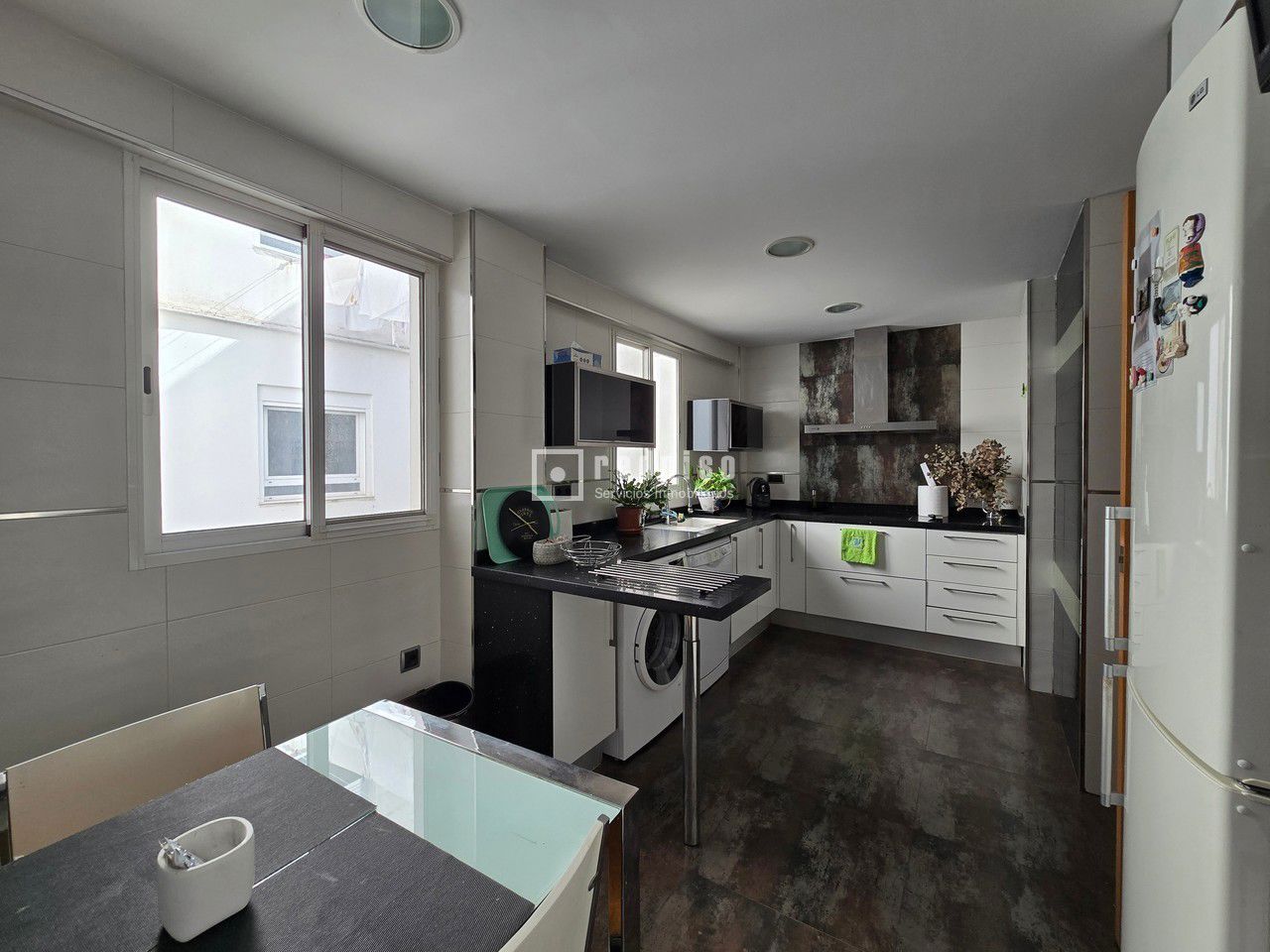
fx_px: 477
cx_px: 635
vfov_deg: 89.9
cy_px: 476
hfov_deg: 106.2
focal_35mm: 13
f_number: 2.2
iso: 64
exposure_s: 1/100
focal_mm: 2.2
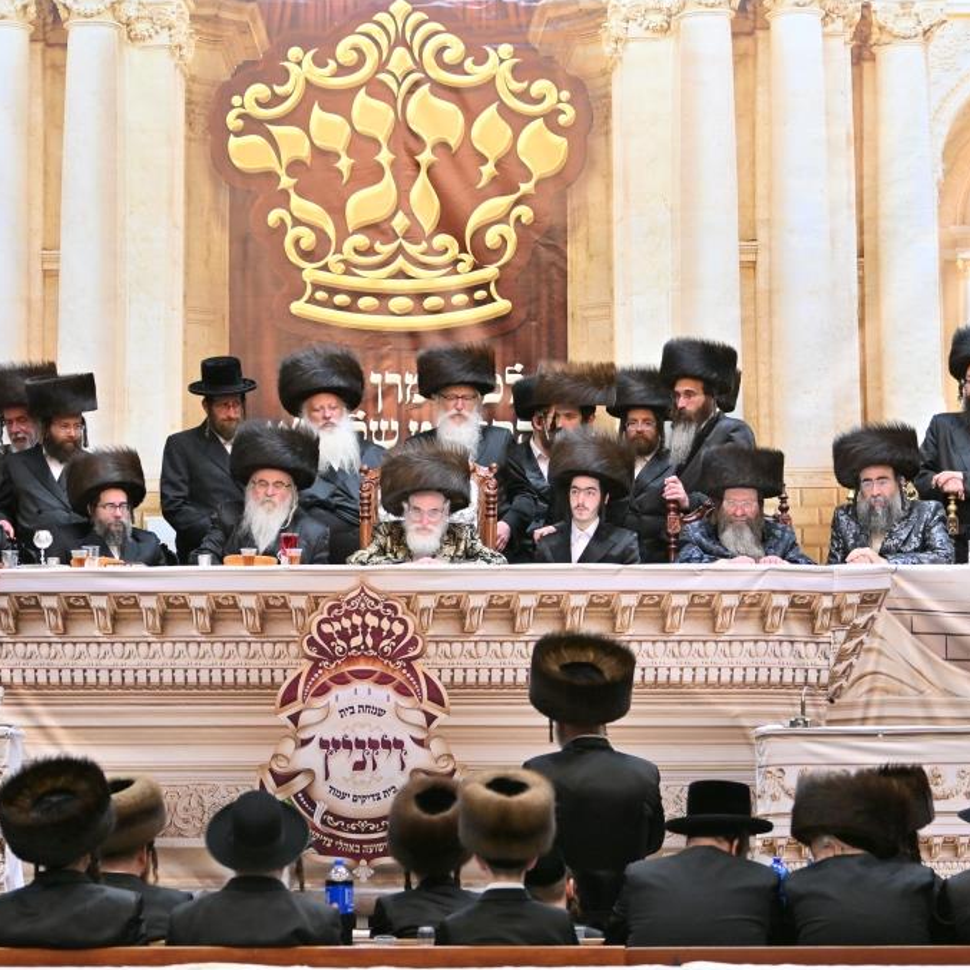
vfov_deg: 12.1
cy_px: 486
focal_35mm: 144
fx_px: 4565
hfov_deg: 12.1
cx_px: 474
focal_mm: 75
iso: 320
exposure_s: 1/250
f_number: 2.8
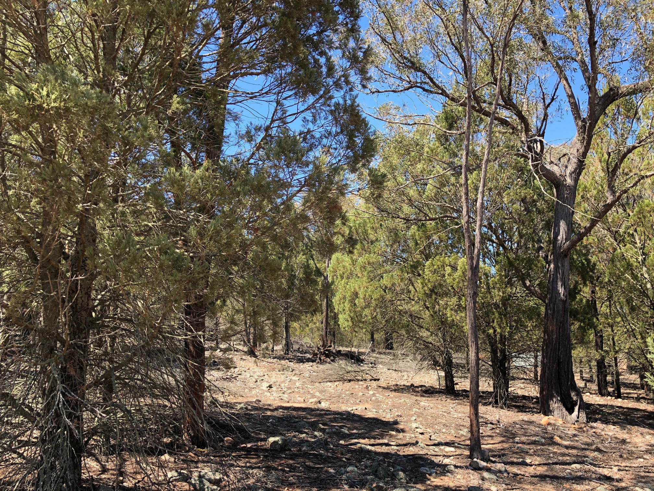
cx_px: 327
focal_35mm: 28
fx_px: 529
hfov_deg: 63.4
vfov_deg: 49.7
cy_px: 246
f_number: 1.8
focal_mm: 4
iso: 20
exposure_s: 1/381
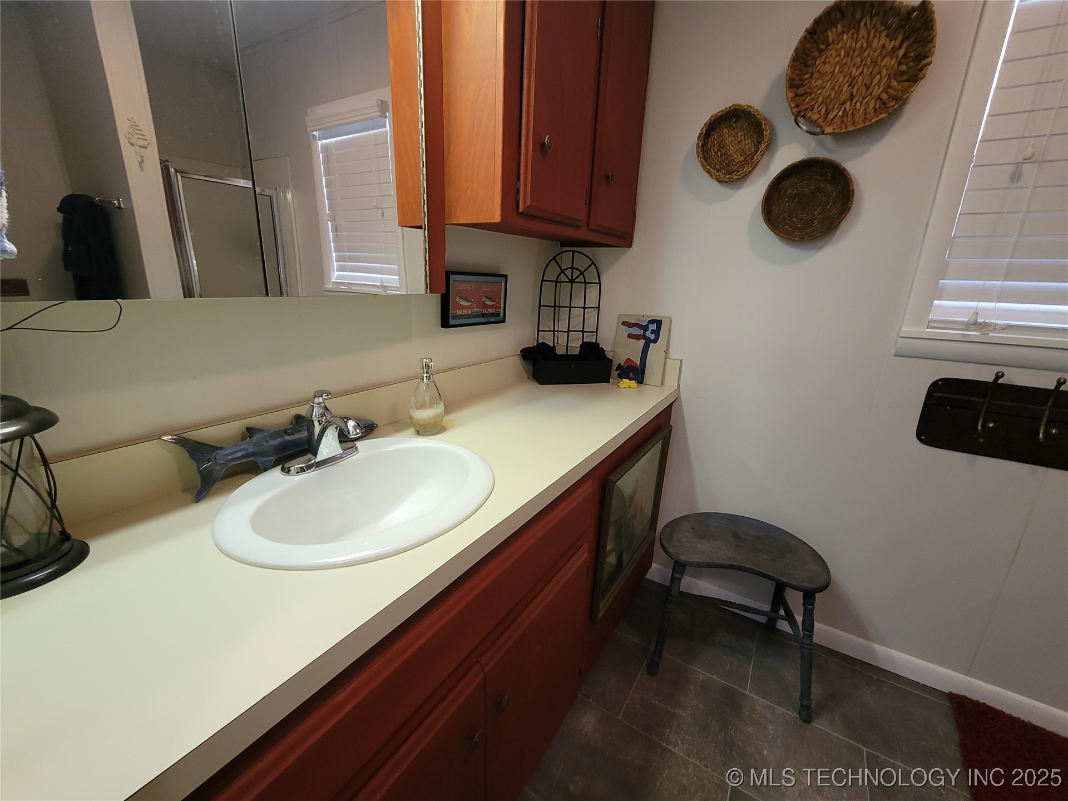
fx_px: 401
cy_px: 400
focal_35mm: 13
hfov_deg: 106.2
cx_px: 534
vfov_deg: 89.9
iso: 320
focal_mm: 2.2
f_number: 2.2
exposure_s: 1/30
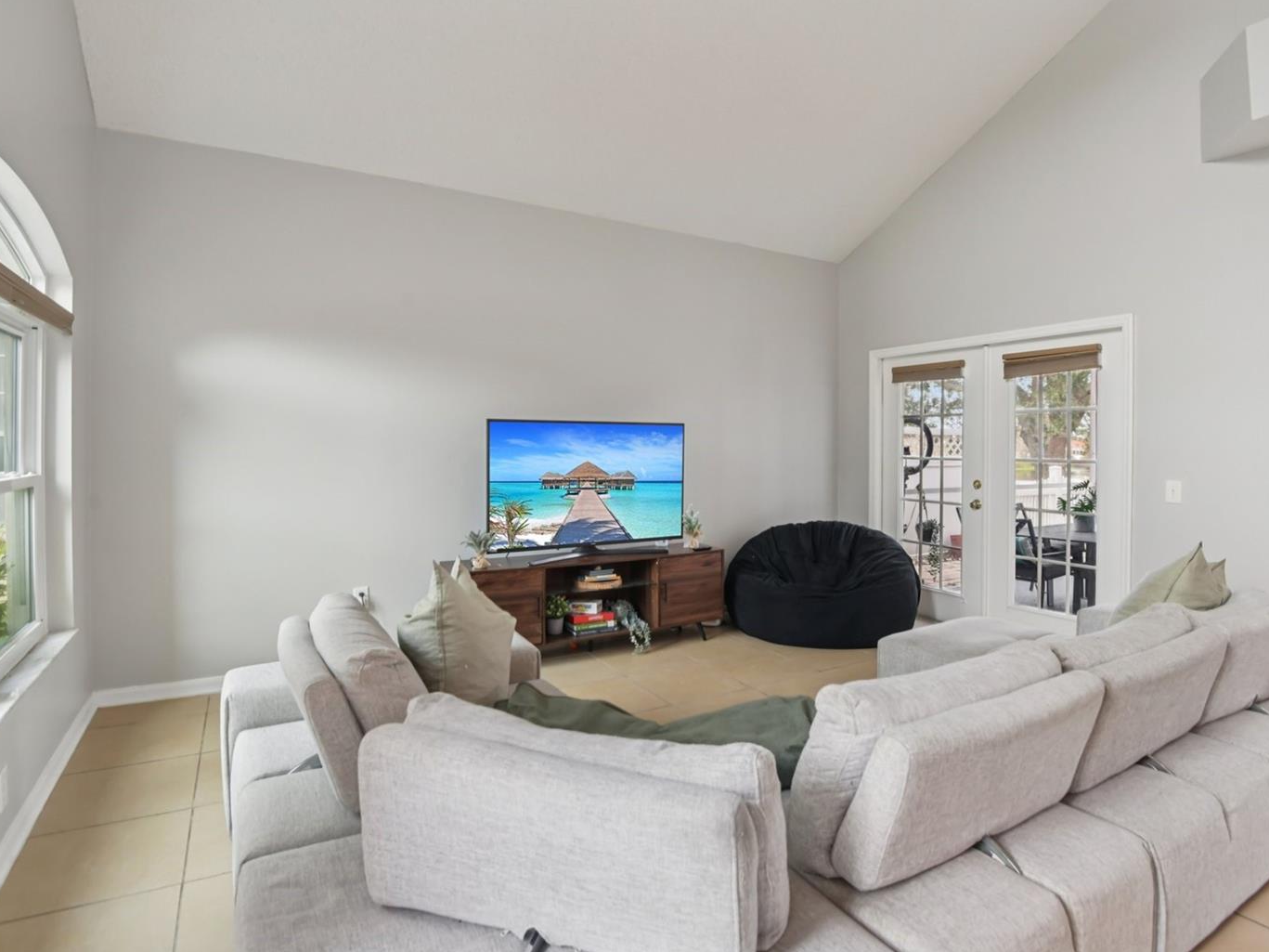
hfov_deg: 87.7
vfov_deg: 71.6
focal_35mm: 18
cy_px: 461
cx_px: 655
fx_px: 660
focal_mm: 16
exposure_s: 1/15
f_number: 6.3
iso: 400
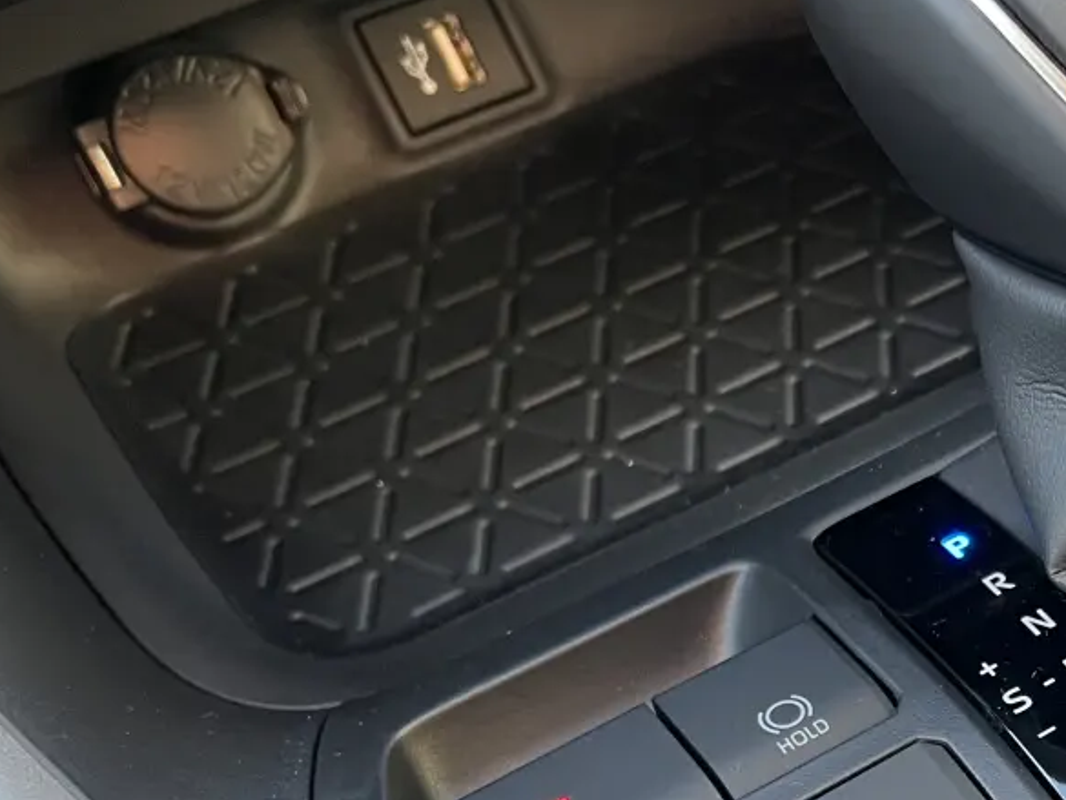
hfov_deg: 27.6
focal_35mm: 64
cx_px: 1183
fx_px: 1971
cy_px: 765
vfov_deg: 22.2
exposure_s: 1/73
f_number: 1.5
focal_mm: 5.7
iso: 125
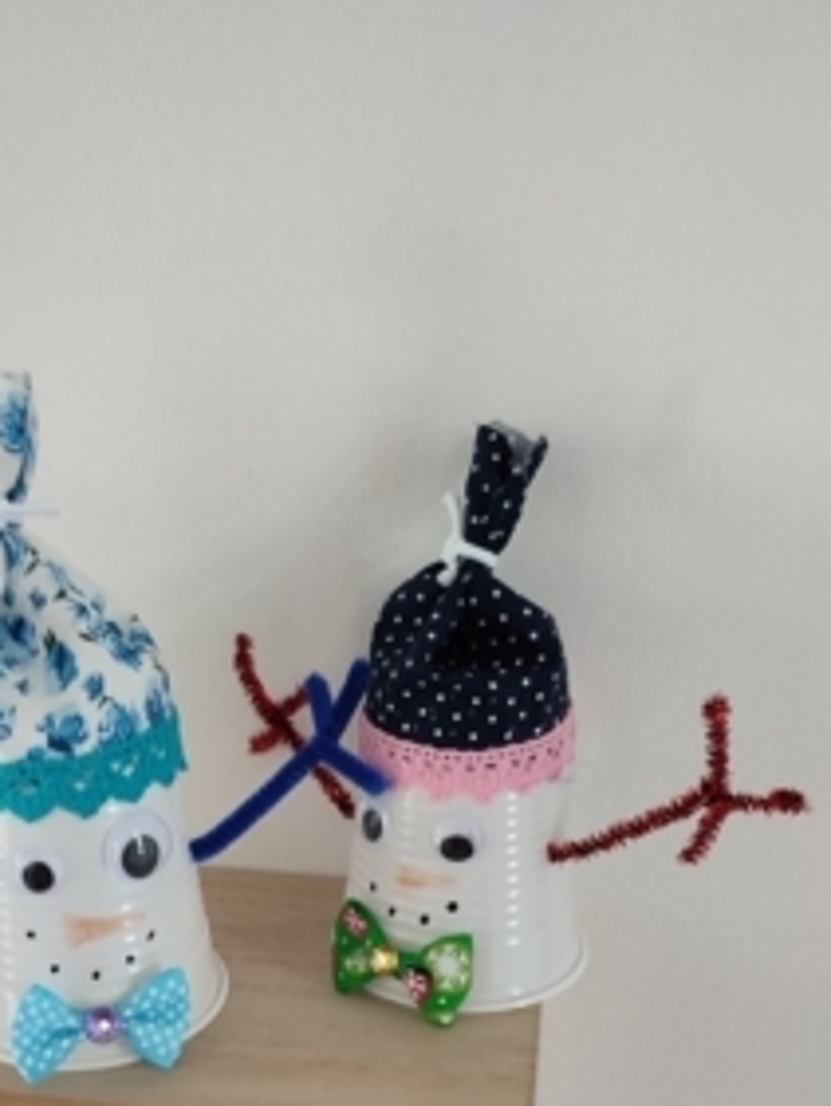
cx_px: 331
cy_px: 817
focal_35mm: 38
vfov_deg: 47.3
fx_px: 1215
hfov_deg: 37.6
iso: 725
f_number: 1.9
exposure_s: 1/33
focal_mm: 6.04
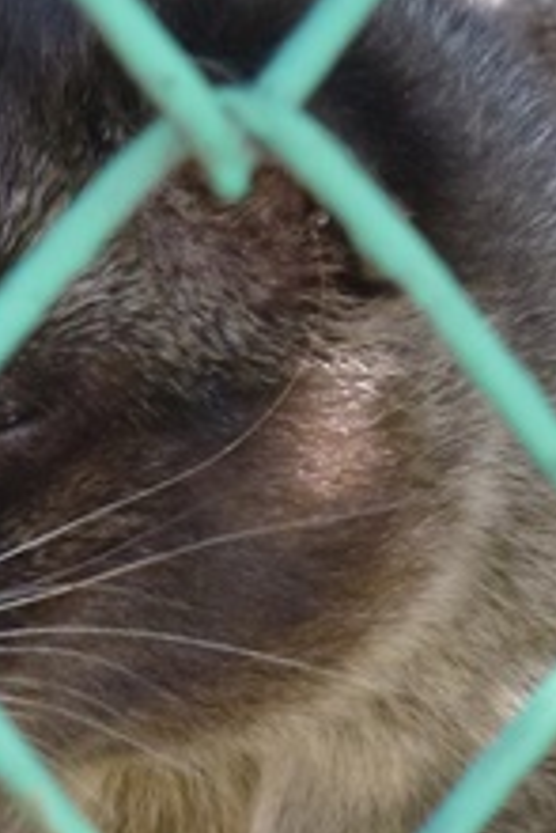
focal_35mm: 754
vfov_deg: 2.7
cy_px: 473
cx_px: 163
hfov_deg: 1.8
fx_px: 17439
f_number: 5.6
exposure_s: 1/80
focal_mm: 44.5
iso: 250
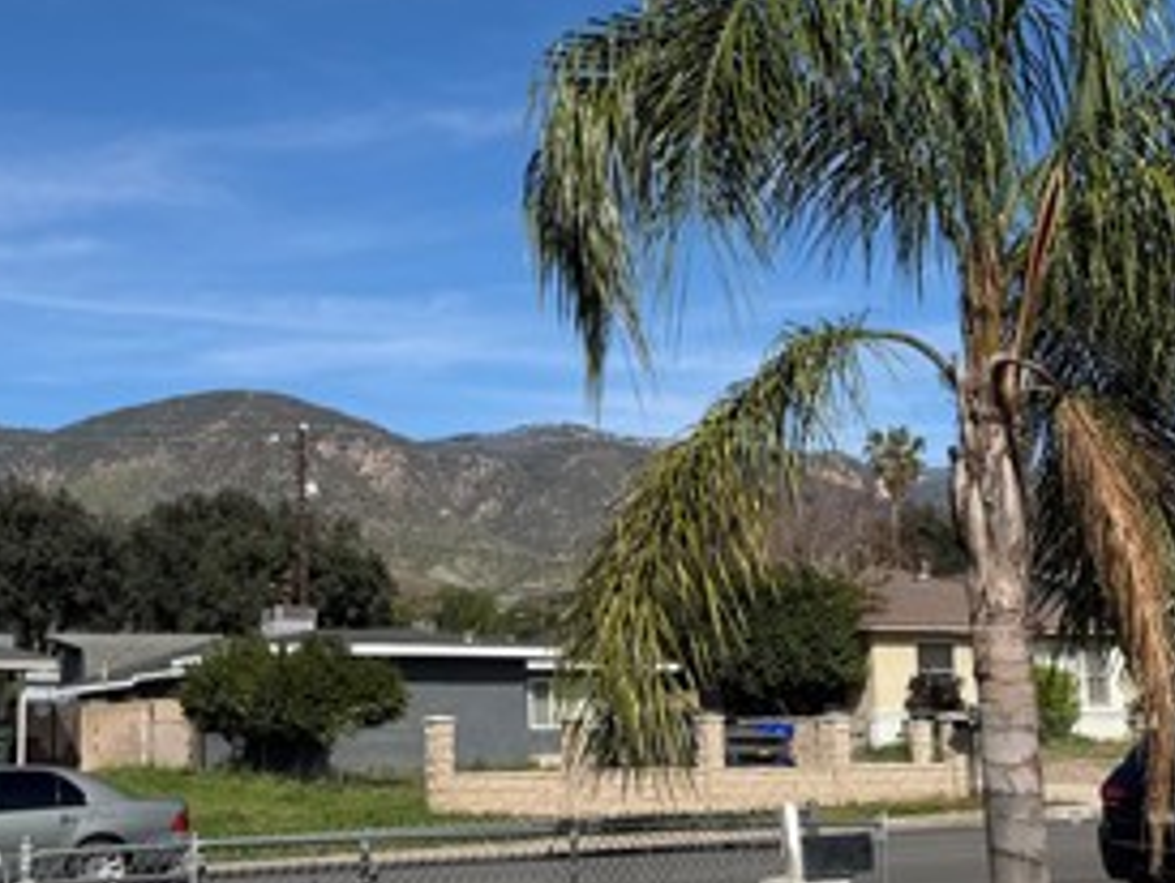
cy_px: 450
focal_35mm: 56
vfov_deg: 26.1
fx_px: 1903
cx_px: 459
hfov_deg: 34.2
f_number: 1.78
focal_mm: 6.76
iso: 80
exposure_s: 1/6173
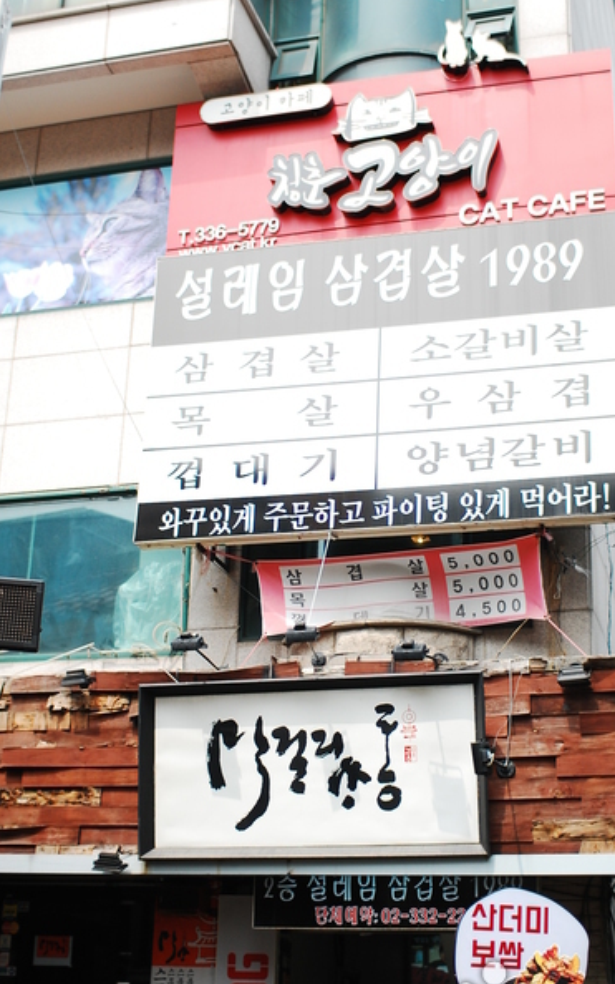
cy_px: 489
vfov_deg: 37.5
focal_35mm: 54
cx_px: 347
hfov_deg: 24.0
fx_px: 1447
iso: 200
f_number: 1.4
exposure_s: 1/4000
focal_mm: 30
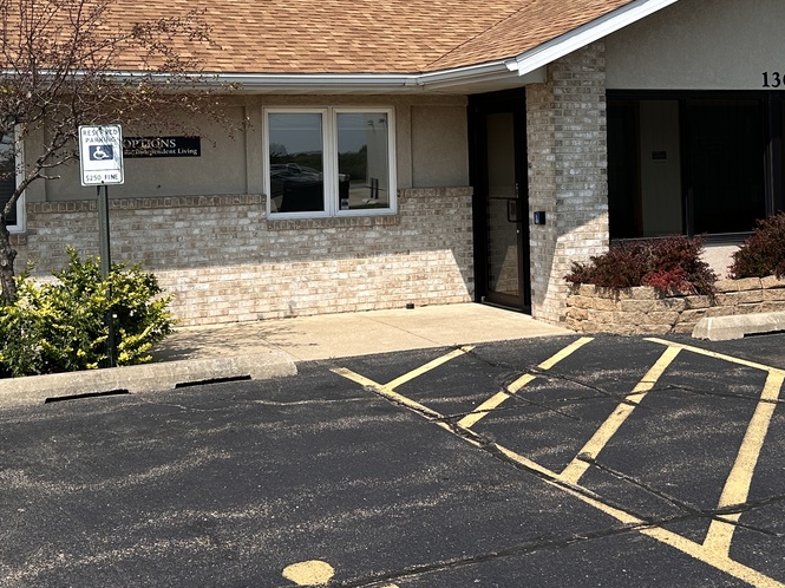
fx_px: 1179
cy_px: 166
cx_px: 478
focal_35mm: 52
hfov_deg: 36.7
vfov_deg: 27.7
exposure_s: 1/5000
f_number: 1.78
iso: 80
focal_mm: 6.86
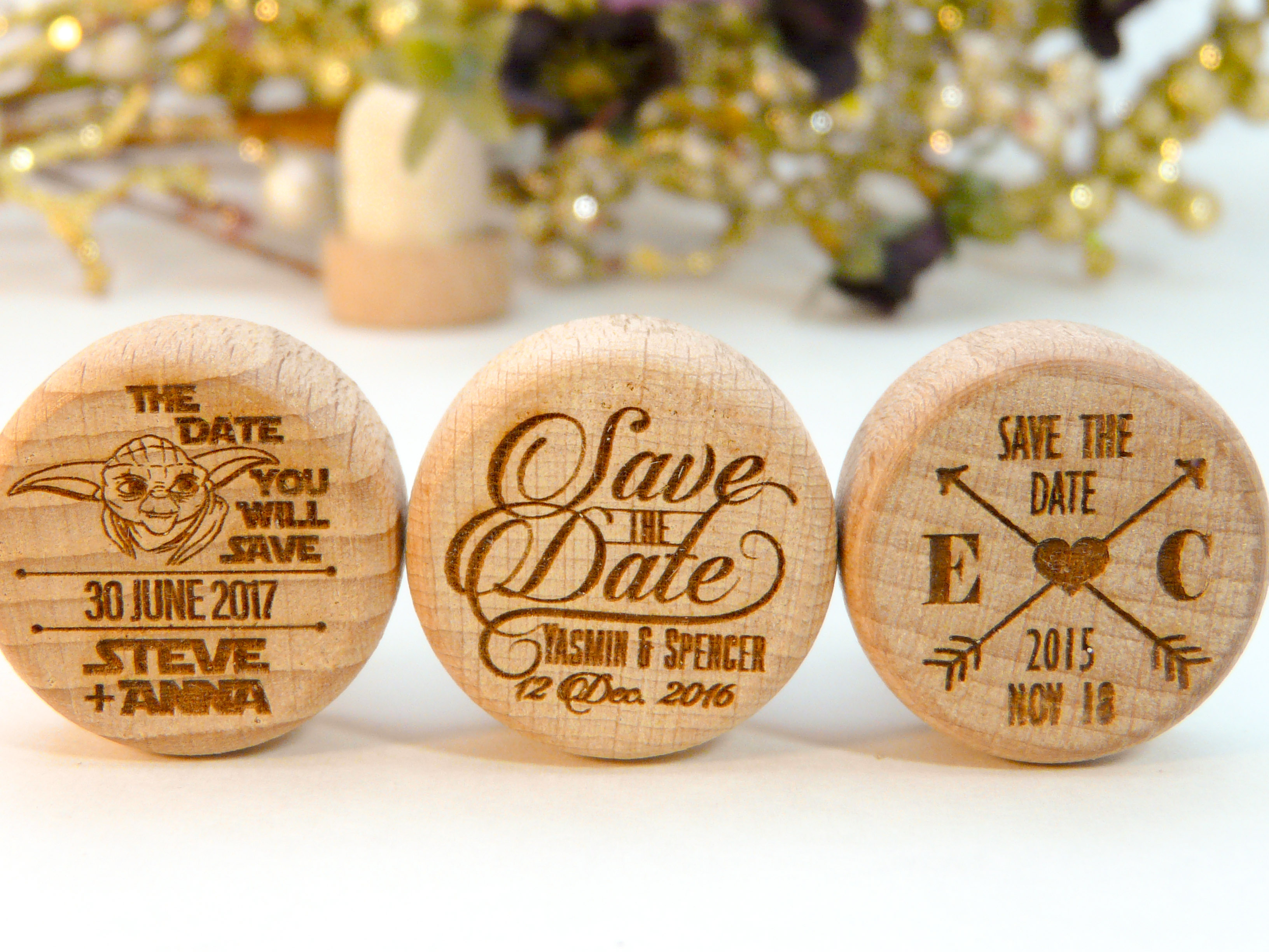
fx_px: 1686
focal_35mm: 46
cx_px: 634
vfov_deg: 31.5
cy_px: 476
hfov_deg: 41.2
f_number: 3.2
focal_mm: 7.5
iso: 100
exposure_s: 1/100
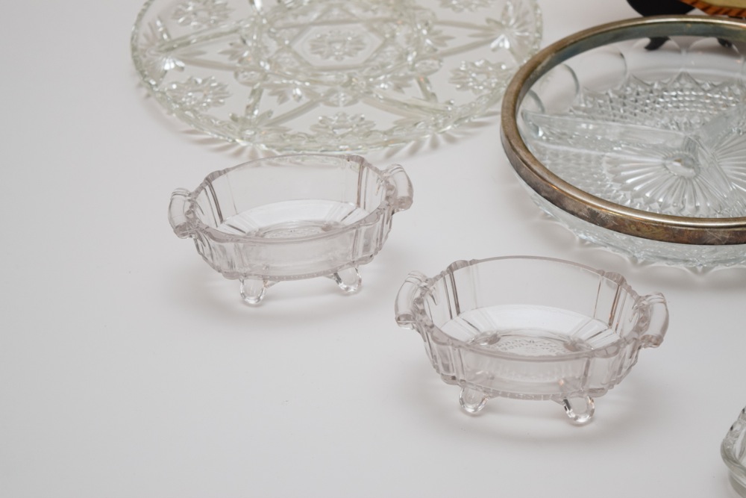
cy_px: 249
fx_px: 1710
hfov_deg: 24.6
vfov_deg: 16.6
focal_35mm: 82
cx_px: 373
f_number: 5.6
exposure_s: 1/80
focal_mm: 55
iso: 800
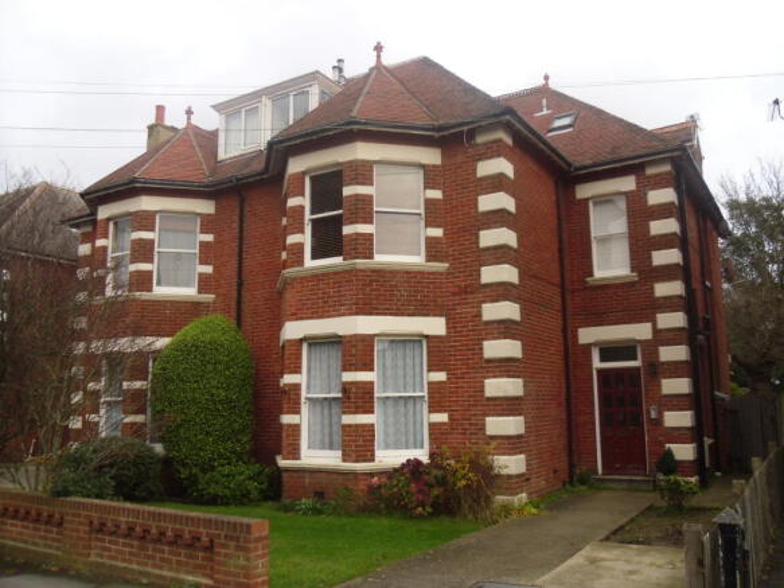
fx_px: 702
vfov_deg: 45.4
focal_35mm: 31
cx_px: 392
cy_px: 294
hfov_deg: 58.4
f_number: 3.3
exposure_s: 1/173
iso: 80
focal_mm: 5.6
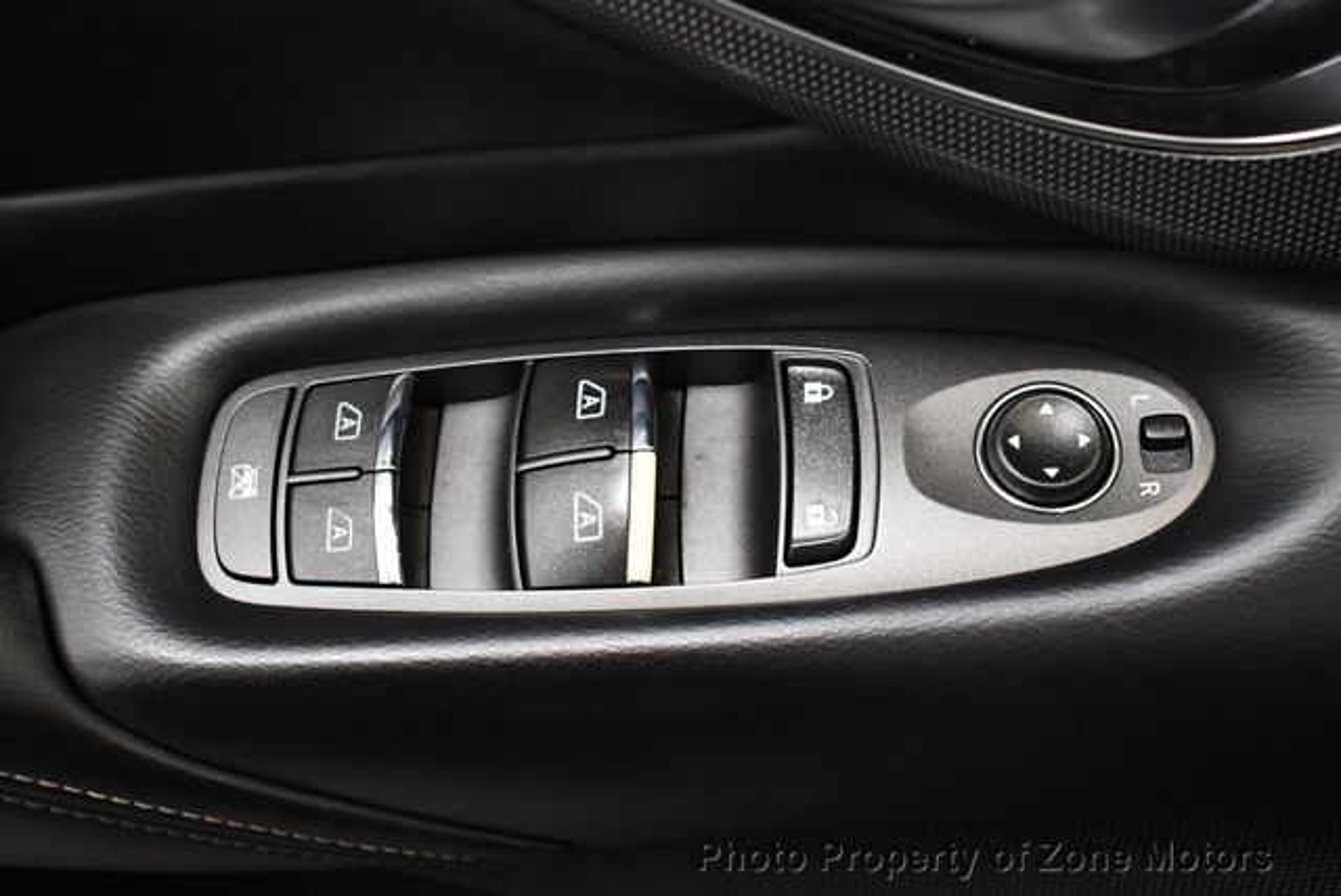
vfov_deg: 26.0
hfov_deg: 38.2
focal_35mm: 52
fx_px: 1939
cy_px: 448
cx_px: 670
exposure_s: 1/125
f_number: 4
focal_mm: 26
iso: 3200
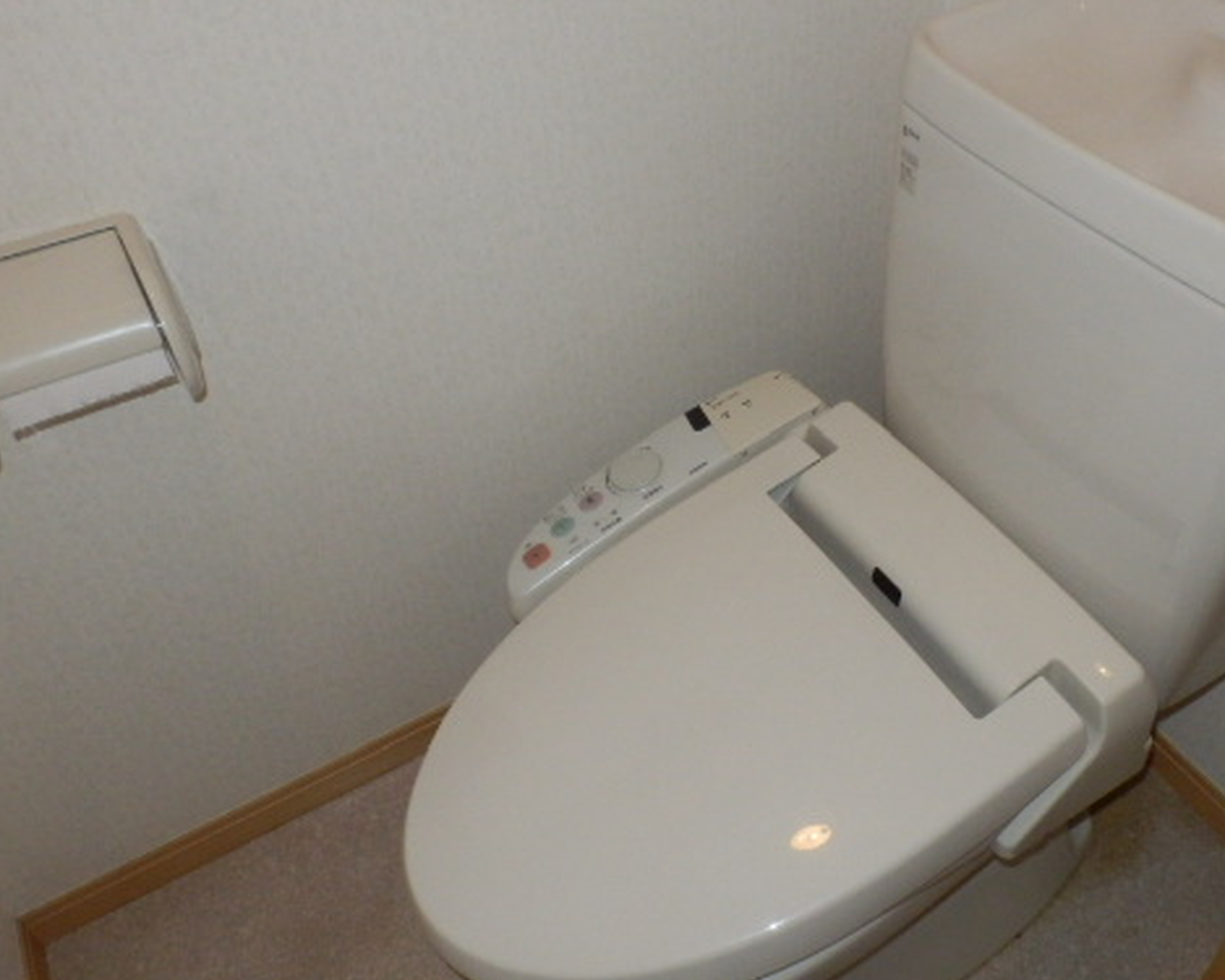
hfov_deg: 55.3
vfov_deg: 45.7
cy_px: 434
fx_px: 1160
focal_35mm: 32
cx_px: 731
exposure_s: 1/30
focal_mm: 4.2
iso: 500
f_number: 7.9
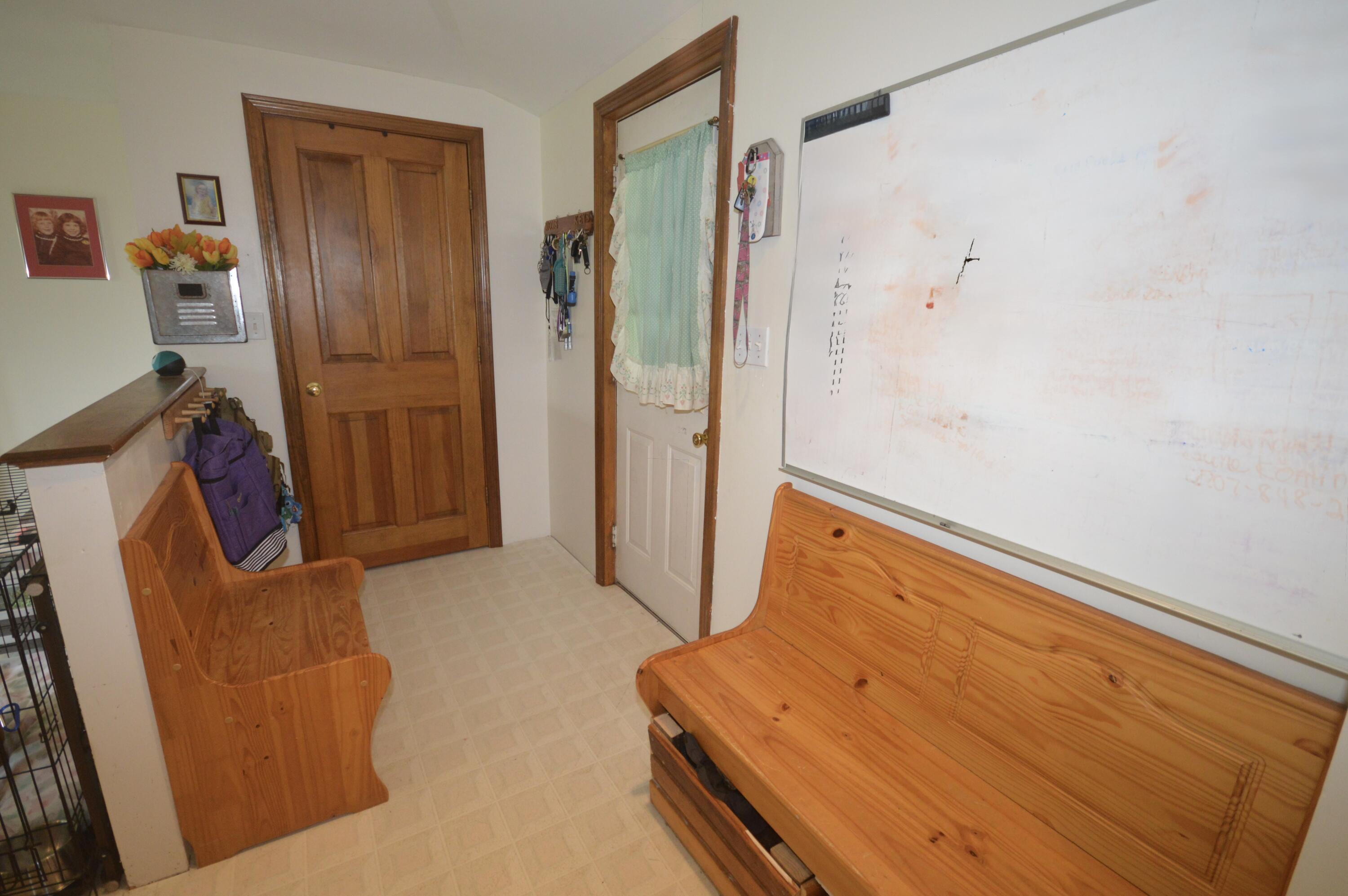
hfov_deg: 100.4
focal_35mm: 15
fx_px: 561
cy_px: 448
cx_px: 674
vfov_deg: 77.2
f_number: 4
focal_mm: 10
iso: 1100
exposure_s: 1/60
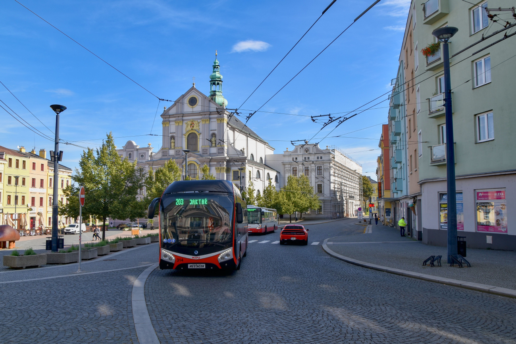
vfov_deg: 41.7
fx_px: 452
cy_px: 172
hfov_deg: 59.5
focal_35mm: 32
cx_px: 258
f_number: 9
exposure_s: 1/160
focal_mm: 21
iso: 100
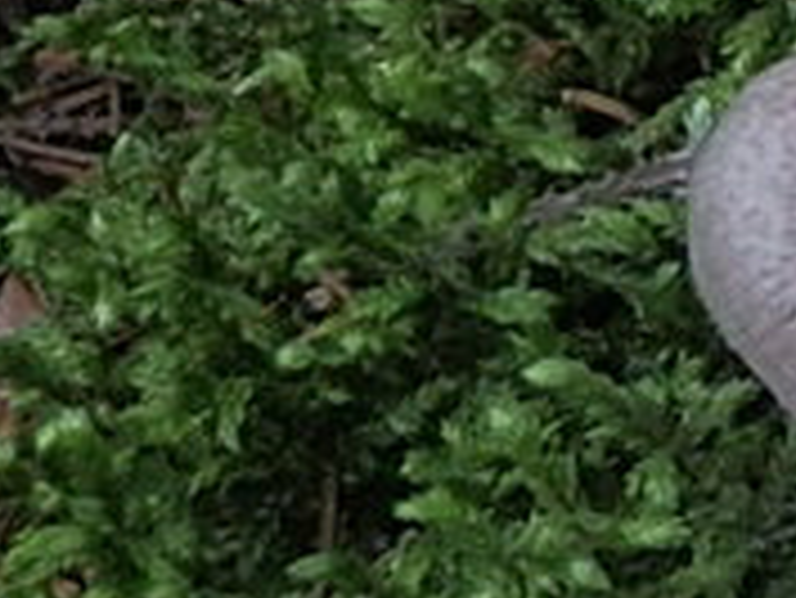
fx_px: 3843
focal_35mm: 167
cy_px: -49
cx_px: 1628
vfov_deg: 8.8
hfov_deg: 10.7
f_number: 3.9
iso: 800
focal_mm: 6.7
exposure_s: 1/160
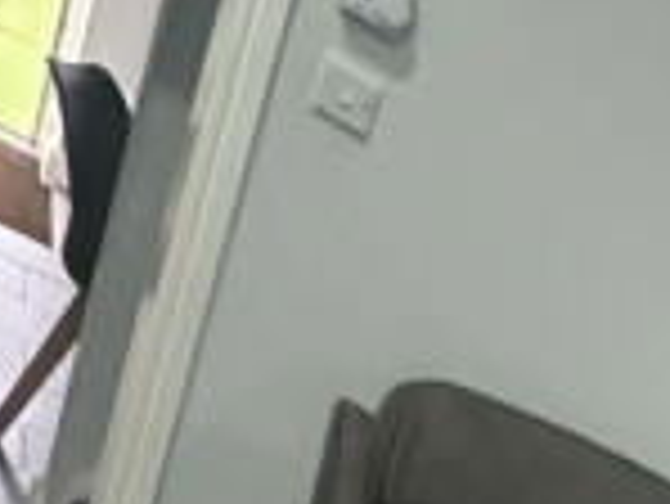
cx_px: 1223
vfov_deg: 10.9
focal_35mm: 96
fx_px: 1860
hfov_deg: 16.8
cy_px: 1467
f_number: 2.2
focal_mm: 2.22
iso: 1250
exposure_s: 1/47
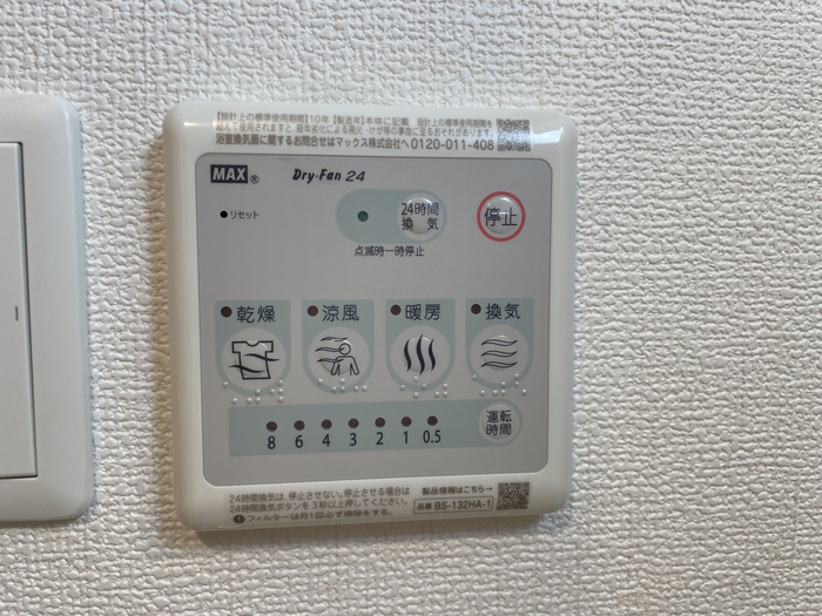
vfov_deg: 53.1
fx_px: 617
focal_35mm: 26
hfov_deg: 67.3
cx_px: 411
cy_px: 308
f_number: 1.6
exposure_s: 1/120
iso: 80
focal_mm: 4.2
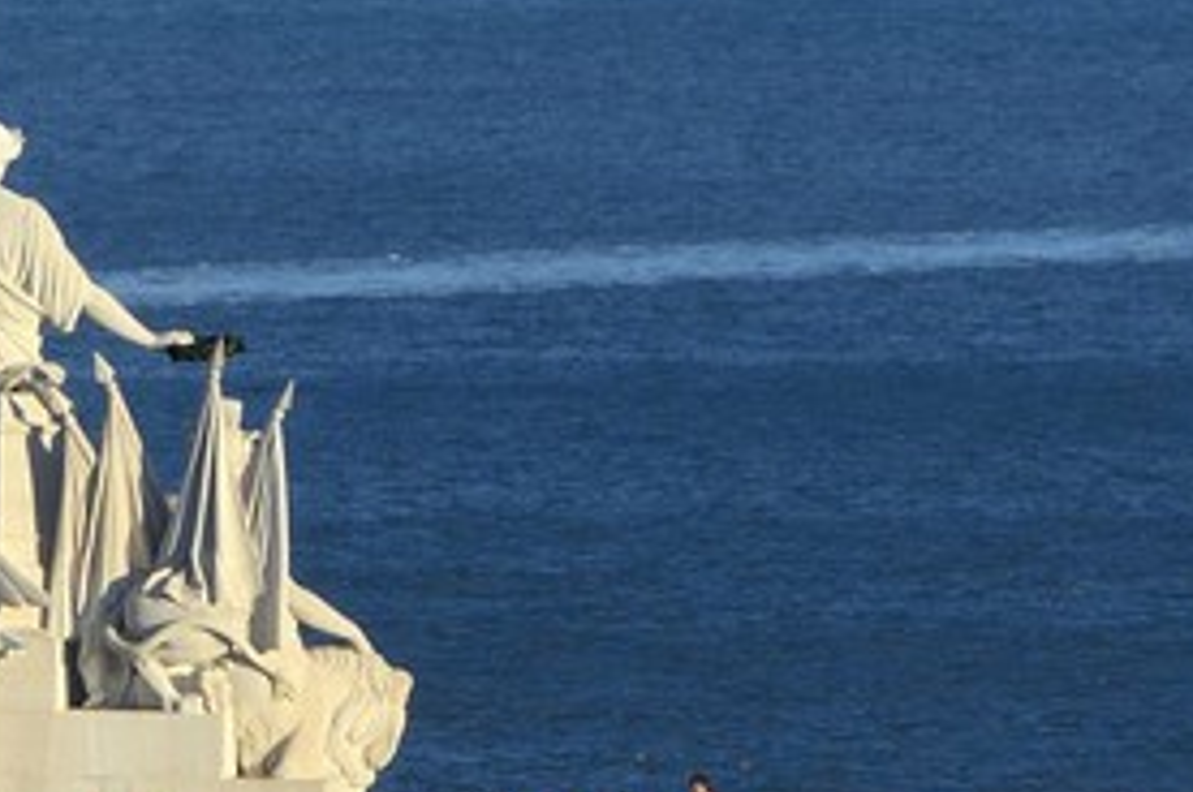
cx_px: -1921
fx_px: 38230
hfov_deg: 1.8
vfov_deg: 1.2
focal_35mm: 1155
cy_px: 805
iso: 200
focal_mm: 200
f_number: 8
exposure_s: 1/500
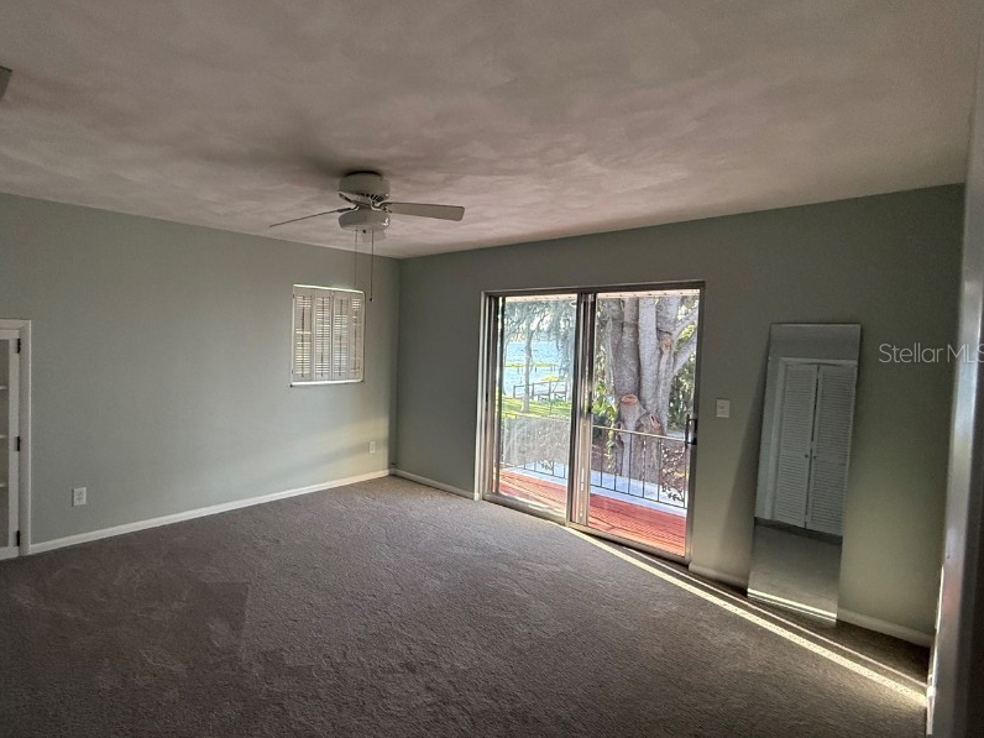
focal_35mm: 18
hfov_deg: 85.8
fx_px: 512
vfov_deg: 71.6
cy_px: 352
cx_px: 362
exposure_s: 1/120
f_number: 2.2
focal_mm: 2.22
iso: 320
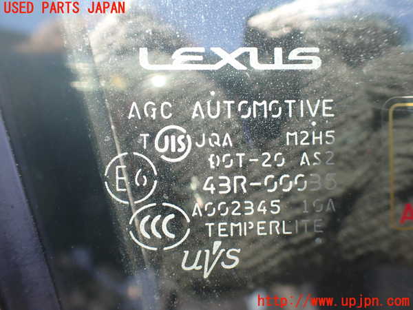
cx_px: 206
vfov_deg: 46.8
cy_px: 155
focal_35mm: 30
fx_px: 358
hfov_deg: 60.0
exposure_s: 1/125
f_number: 2.3
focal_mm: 5.4
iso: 100
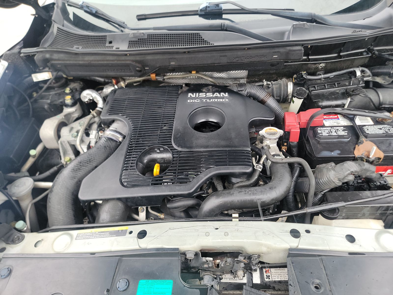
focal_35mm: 24
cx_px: 196
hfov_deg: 71.6
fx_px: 272
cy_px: 148
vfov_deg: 56.8
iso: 131
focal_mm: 6.7
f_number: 1.8
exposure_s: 1/59
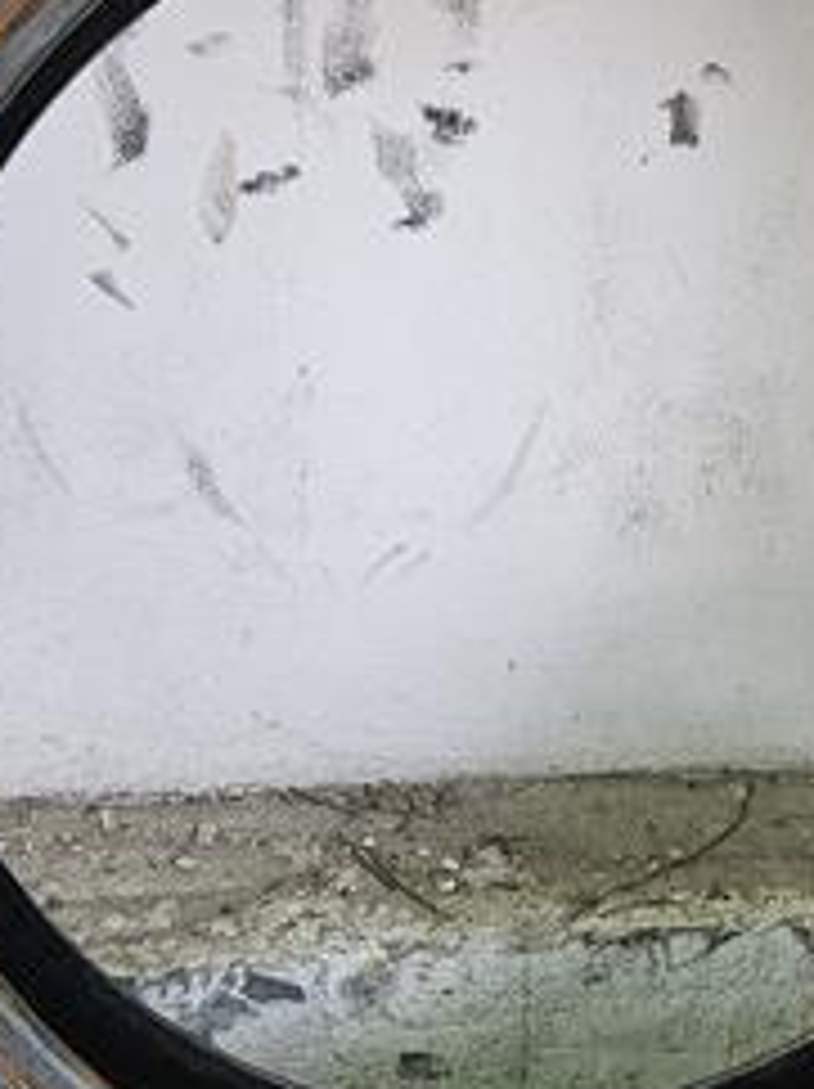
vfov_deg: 26.6
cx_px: 508
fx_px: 2293
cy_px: 711
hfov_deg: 20.1
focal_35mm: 73
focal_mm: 5.4
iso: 100
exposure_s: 1/180
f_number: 1.8
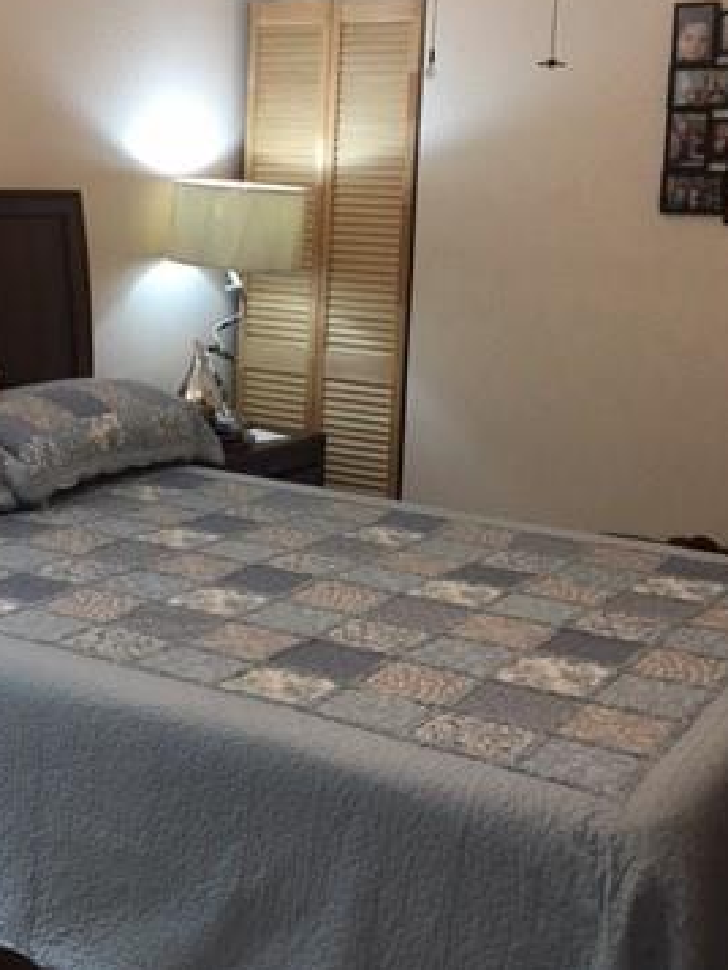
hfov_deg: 27.6
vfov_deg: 36.6
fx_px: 1457
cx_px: 160
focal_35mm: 52
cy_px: 356
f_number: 2.2
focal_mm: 4.15
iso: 50
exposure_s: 1/15
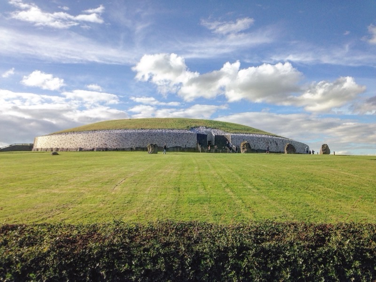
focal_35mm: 33
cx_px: 188
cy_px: 141
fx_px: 358
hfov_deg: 55.4
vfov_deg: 42.9
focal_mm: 4.12
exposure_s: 1/1695
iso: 50
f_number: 2.4
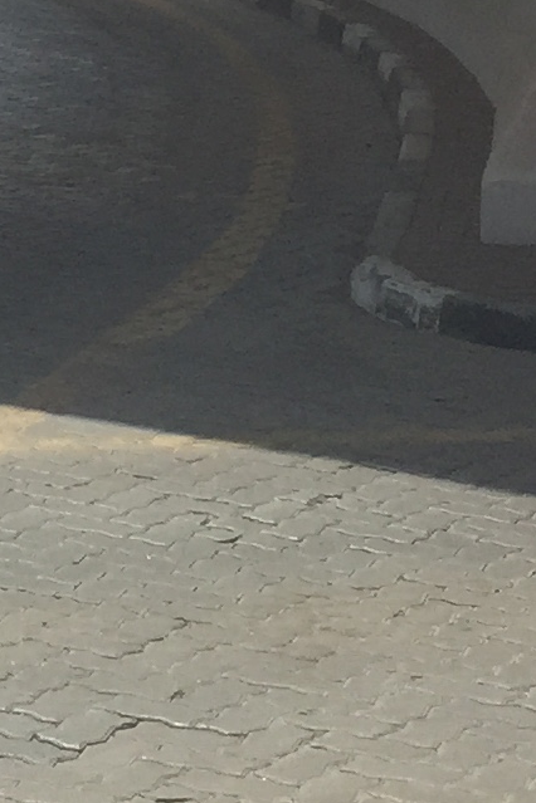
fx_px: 3439
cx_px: -224
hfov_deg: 8.7
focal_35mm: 154
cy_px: -317
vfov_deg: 12.8
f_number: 2.2
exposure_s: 1/3300
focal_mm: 4.15
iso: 32
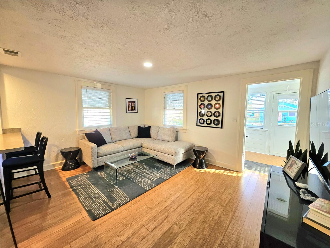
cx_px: 165
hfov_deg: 106.2
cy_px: 124
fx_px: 124
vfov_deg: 89.9
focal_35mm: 13
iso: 100
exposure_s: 1/60.2
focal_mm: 1.74
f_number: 2.2
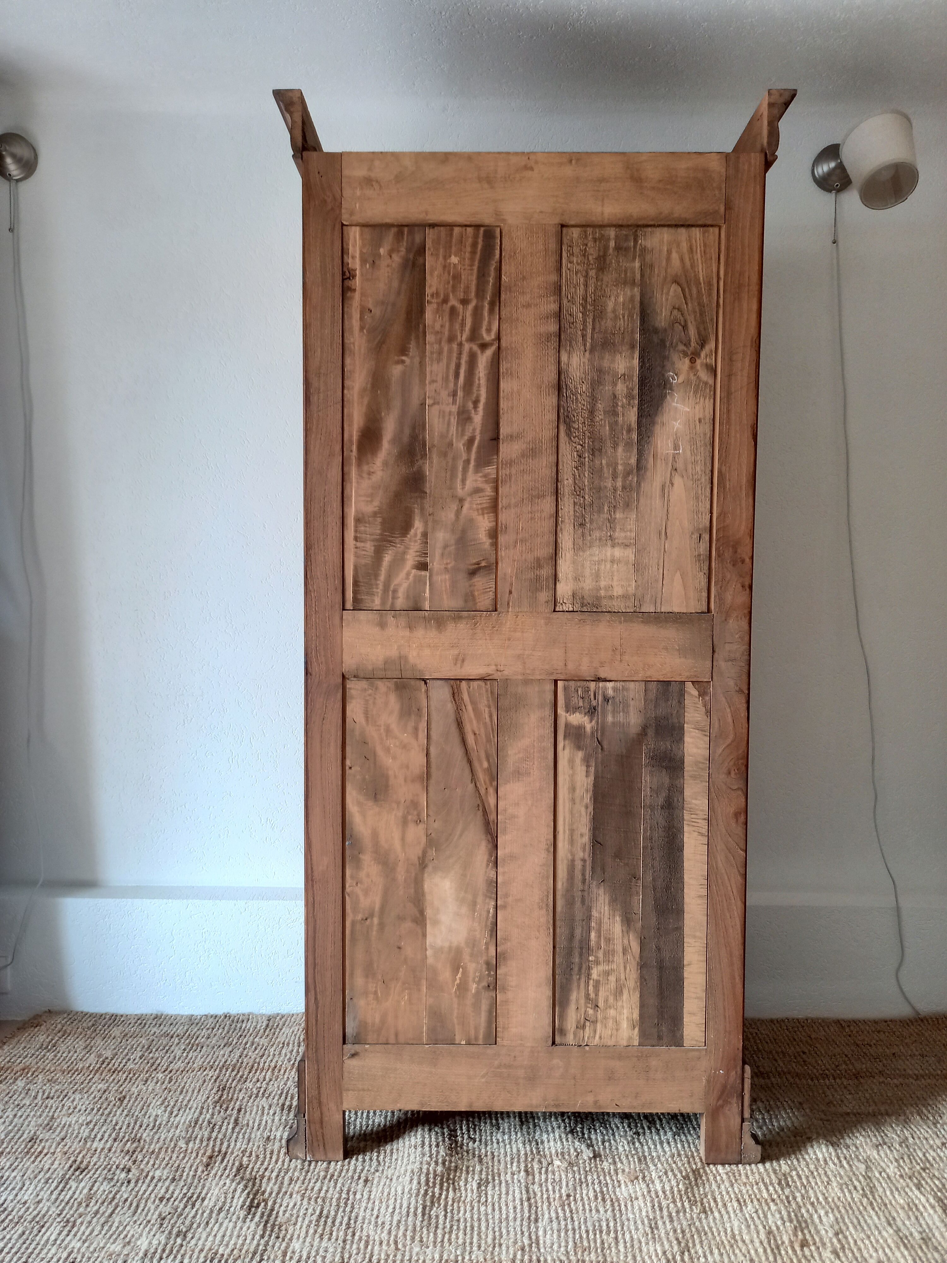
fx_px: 912
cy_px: 632
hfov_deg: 54.9
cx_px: 474
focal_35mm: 25
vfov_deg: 69.4
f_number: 2
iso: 125
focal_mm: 4.6
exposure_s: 1/50
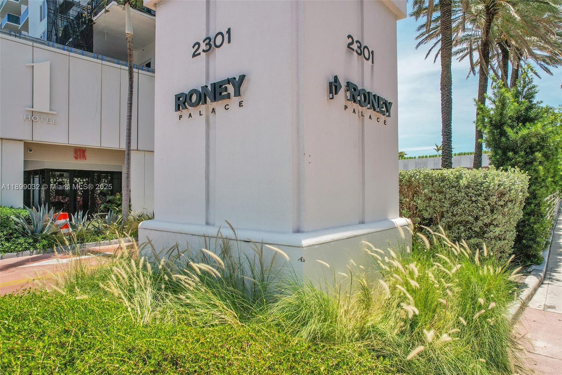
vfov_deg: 57.2
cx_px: 281
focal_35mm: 22
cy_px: 188
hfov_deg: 78.6
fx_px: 343
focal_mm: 8.38
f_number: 2.8
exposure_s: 1/2000
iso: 130
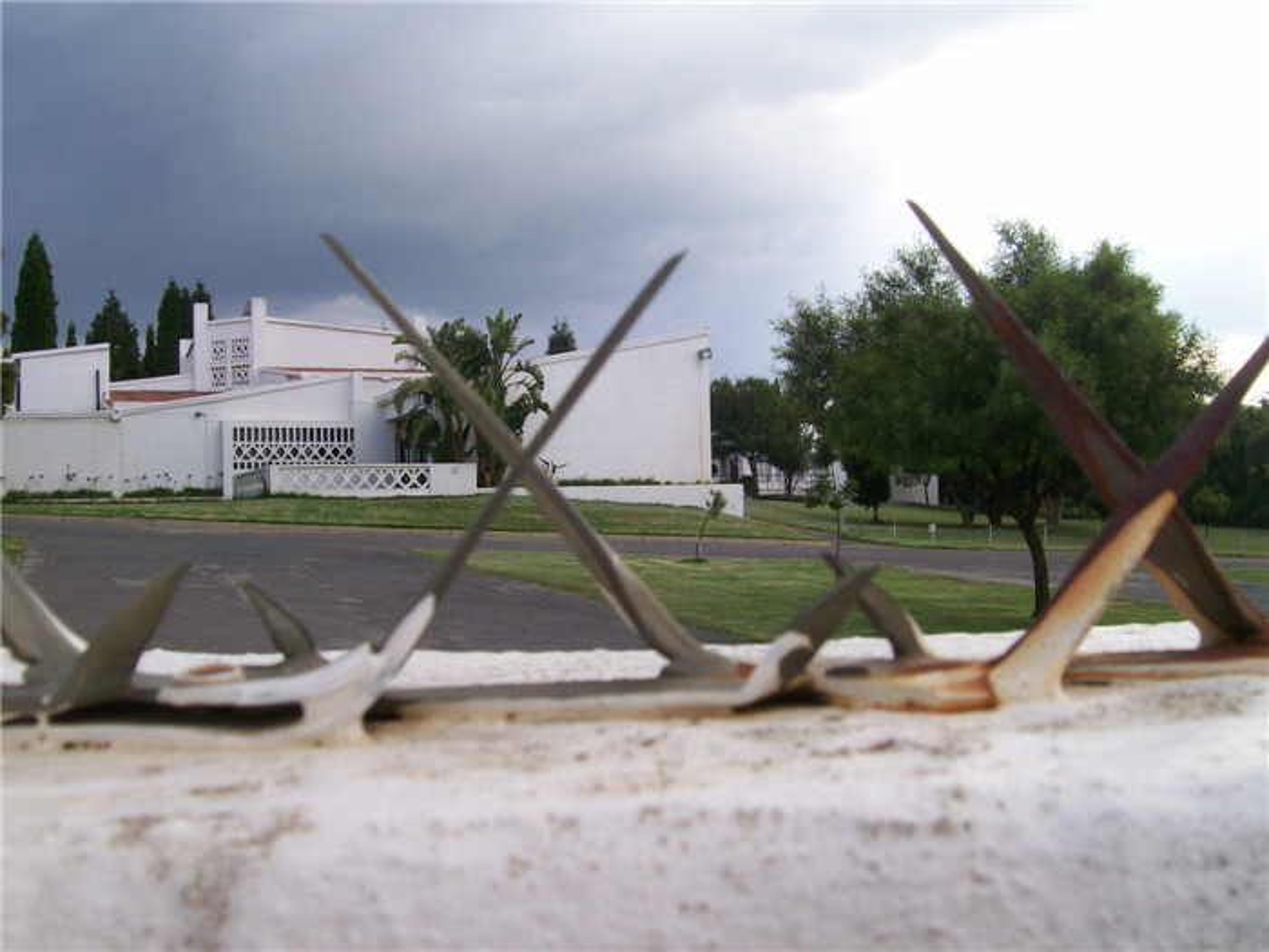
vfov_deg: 39.7
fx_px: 1320
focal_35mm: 36
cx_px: 634
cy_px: 476
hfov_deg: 51.4
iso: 80
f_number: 4.8
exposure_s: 1/277
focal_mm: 6
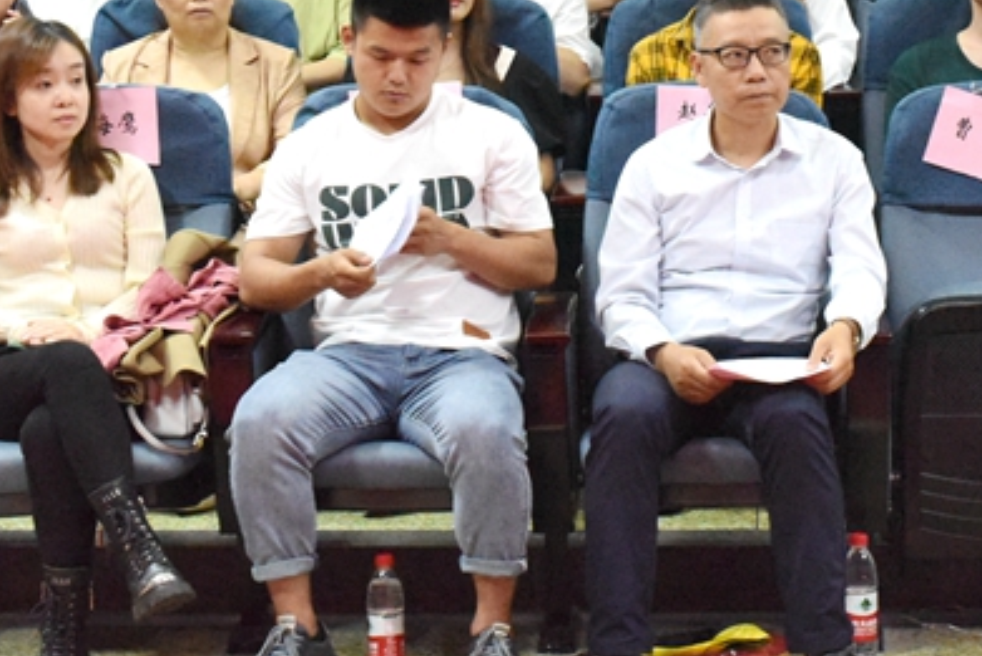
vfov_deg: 10.6
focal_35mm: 128
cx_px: 861
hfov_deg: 15.8
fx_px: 3493
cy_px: -34
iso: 10000
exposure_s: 1/100
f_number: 7.1
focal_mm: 50
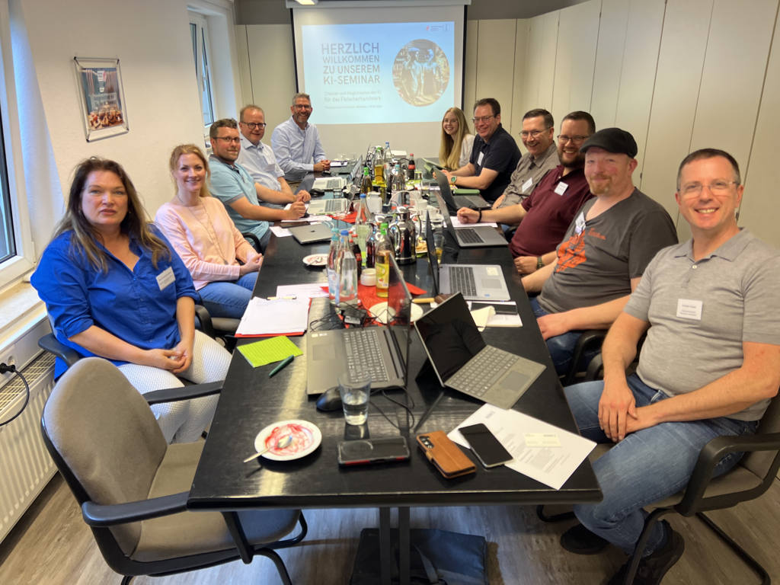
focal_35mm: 26
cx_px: 390
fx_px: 586
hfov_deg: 67.3
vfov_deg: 53.1
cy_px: 292
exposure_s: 1/100
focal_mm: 5.7
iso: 80
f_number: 1.5
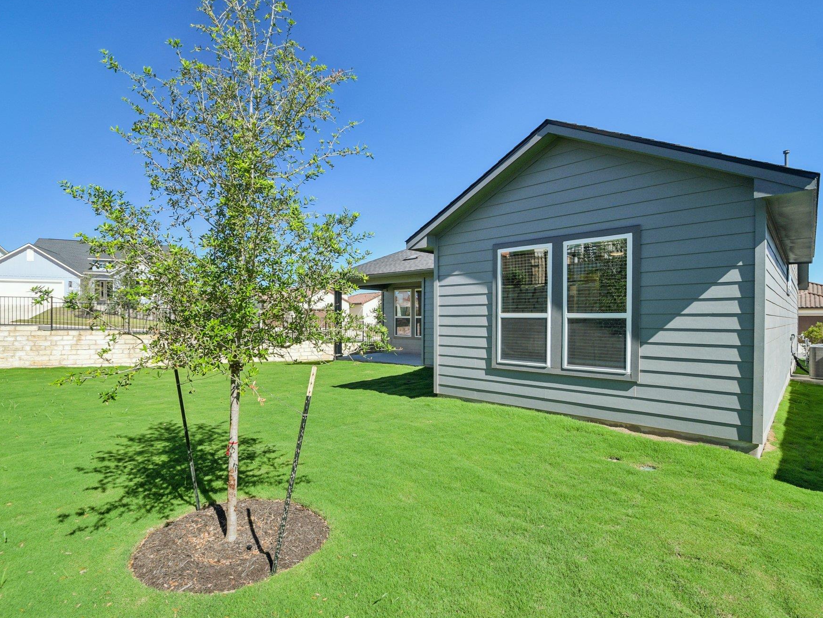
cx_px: 400
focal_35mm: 17
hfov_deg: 91.0
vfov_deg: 74.7
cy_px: 304
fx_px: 404
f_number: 8
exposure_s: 1/400
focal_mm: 10
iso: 400
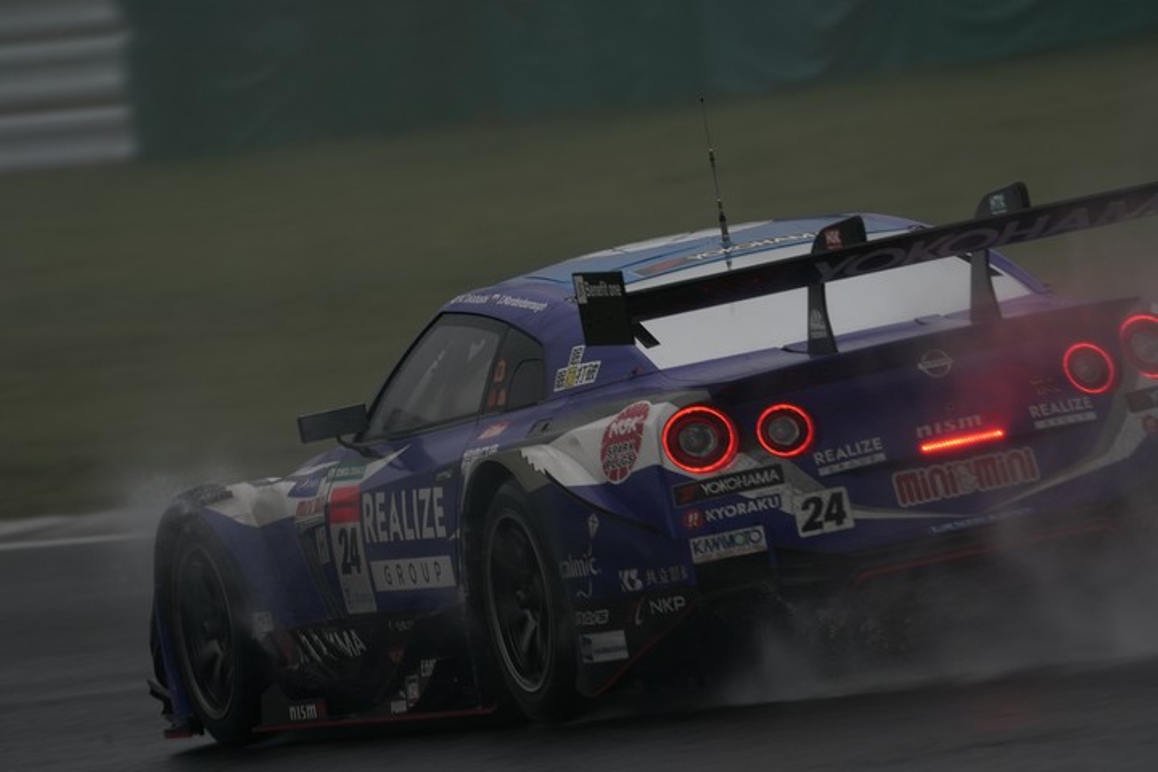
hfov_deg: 3.4
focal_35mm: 600
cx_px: 579
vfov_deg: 2.3
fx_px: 19298
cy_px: 386
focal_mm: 600
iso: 800
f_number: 9
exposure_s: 1/250
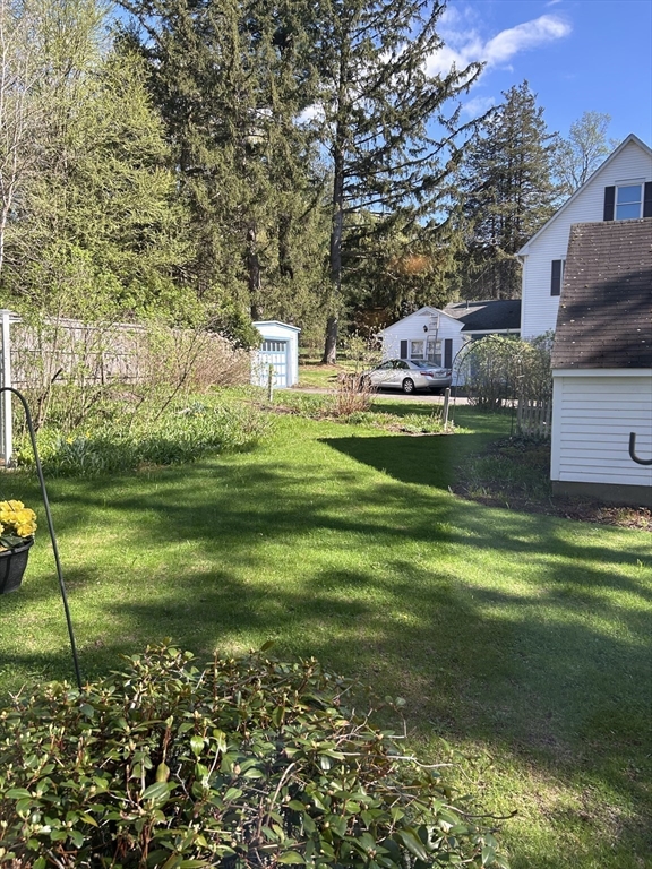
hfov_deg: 53.1
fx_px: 653
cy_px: 434
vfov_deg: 67.3
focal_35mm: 26
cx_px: 326
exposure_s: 1/666
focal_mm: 5.7
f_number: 1.5
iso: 50
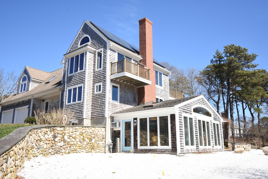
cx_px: 134
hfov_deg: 61.9
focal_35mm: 30
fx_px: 223
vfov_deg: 43.6
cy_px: 90
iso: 100
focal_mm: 20
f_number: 5.6
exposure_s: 1/250
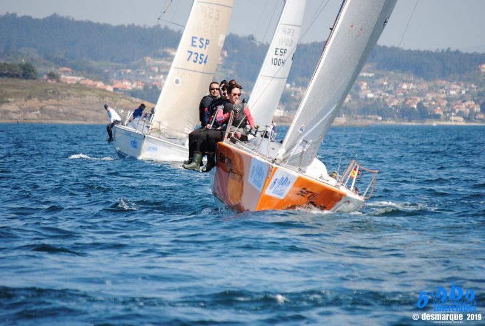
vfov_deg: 4.8
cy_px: 163
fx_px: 3847
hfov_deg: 7.2
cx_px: 242
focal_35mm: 285
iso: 200
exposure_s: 1/640
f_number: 5.6
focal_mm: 190
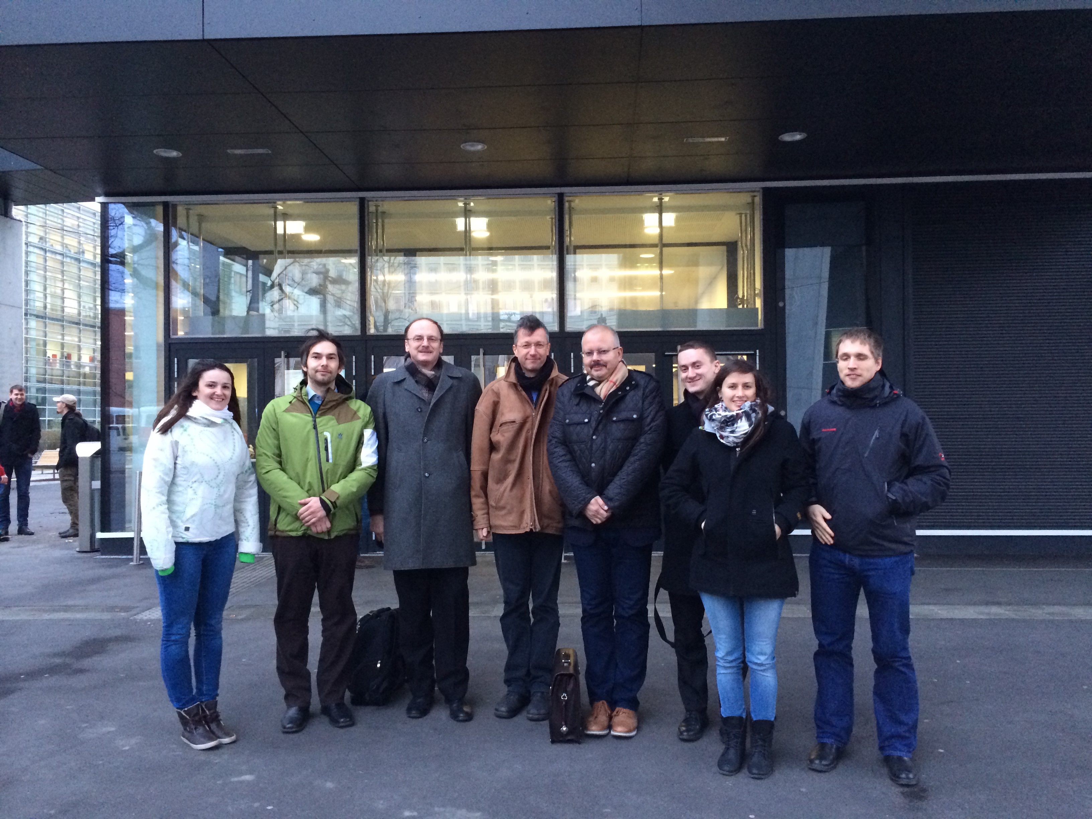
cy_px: 410
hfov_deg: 60.0
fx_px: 946
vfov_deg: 46.8
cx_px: 546
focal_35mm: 30
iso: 250
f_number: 2.2
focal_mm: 4.12
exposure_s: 1/30
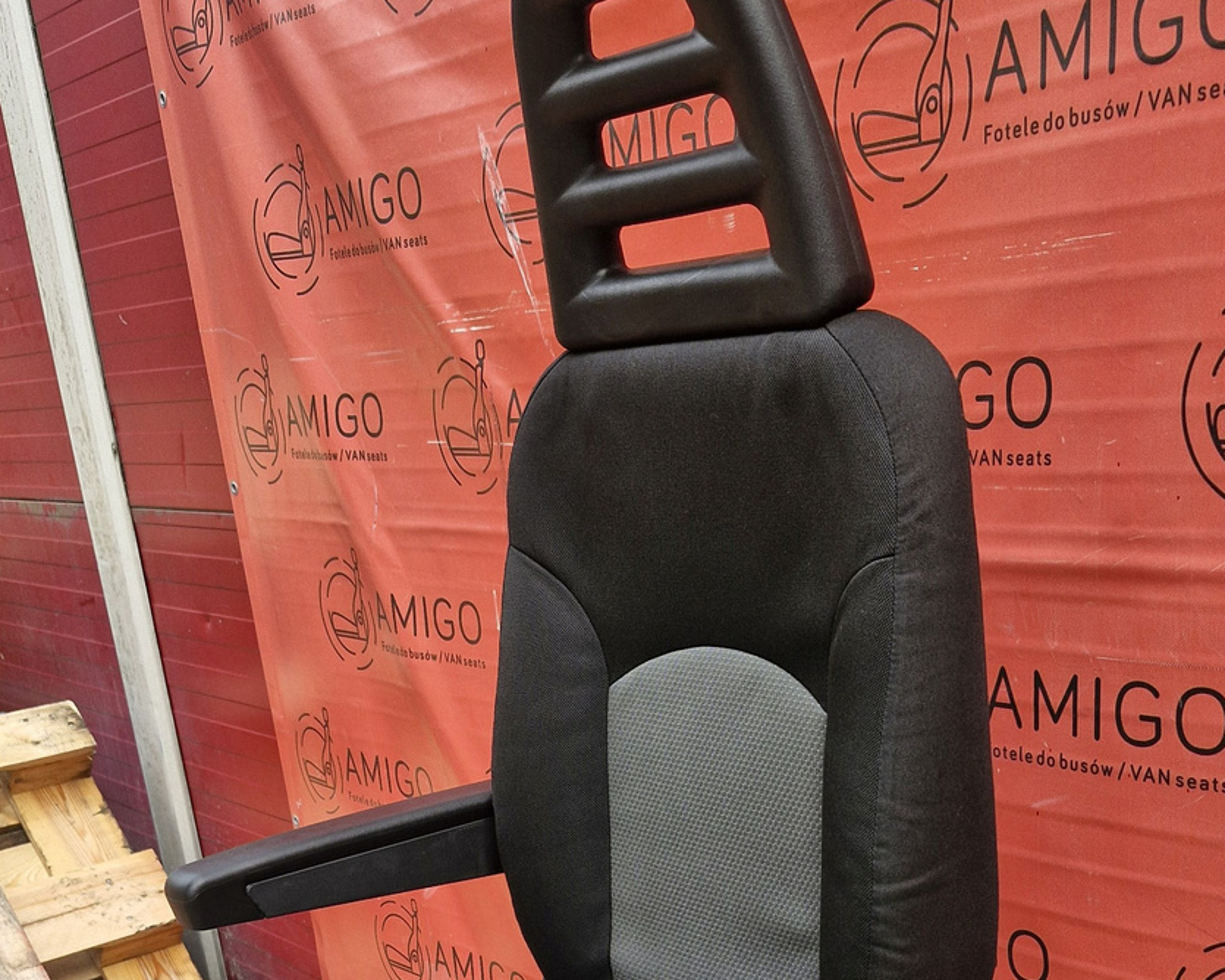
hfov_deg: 42.7
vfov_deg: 32.7
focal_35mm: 43
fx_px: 1559
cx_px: 744
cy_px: 927
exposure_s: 1/194
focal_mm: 5.54
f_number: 1.8
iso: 50
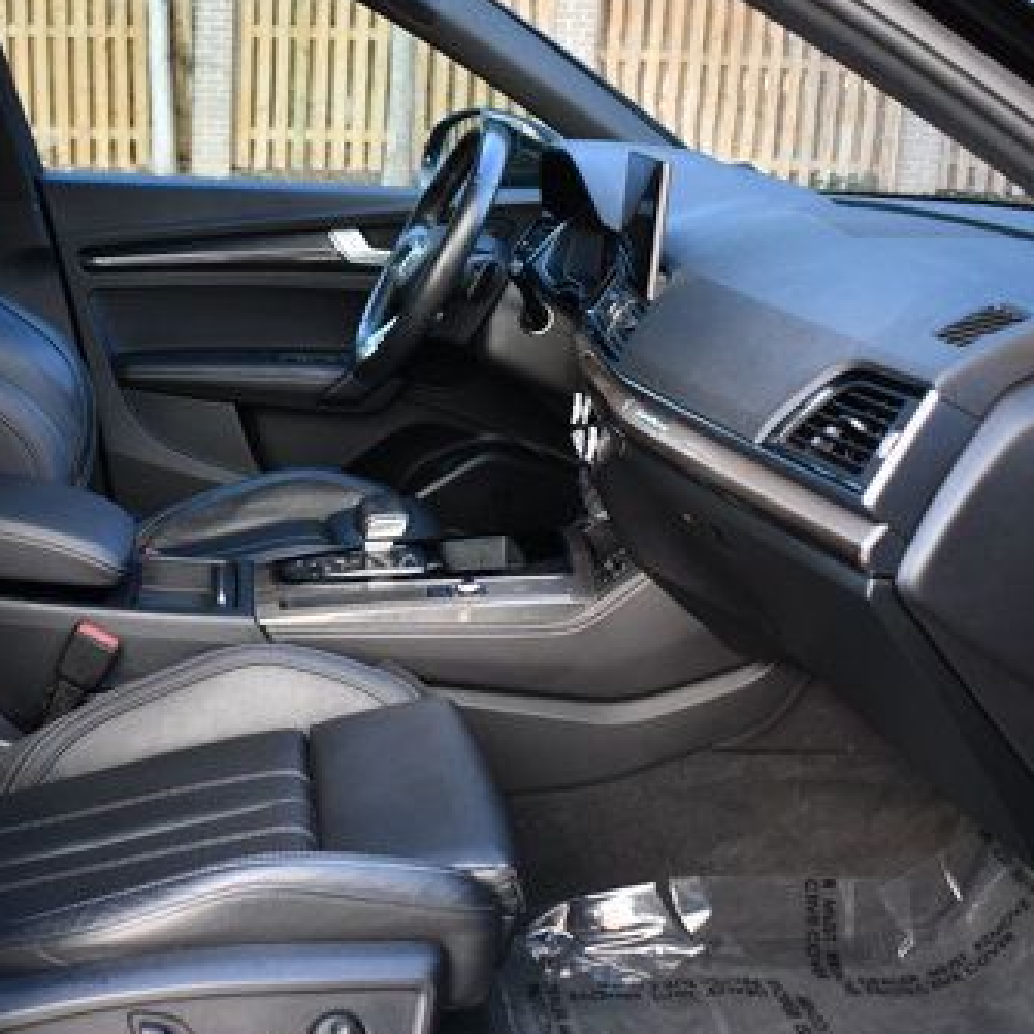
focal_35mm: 44
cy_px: 503
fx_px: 1487
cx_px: 341
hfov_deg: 37.9
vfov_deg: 38.3
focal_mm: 18
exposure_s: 1/200
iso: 800
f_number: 3.5
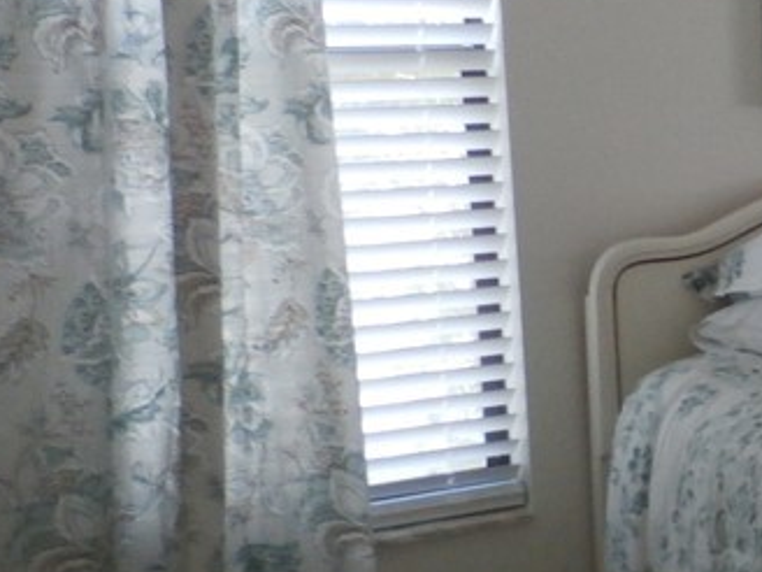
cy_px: 226
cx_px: 1162
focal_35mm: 78
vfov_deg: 18.9
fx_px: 1717
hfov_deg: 21.0
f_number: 3
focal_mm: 4.5
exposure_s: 1/30
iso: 320
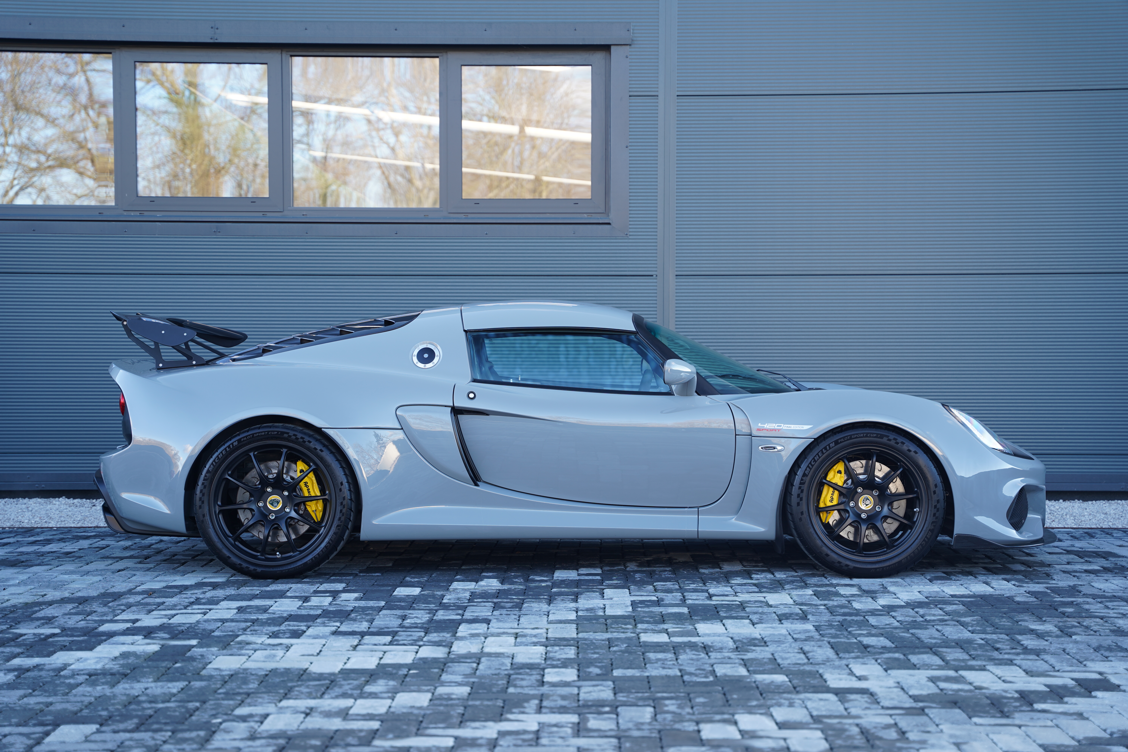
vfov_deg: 22.0
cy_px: 376
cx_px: 564
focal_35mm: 62
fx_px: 1930
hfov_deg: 32.6
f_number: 2.8
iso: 100
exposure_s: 1/50
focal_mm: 61.6
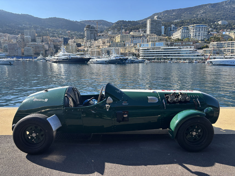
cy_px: 88
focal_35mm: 26
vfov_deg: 53.1
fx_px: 177
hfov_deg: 67.3
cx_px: 118
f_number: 1.6
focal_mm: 5.96
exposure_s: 1/1311
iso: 50
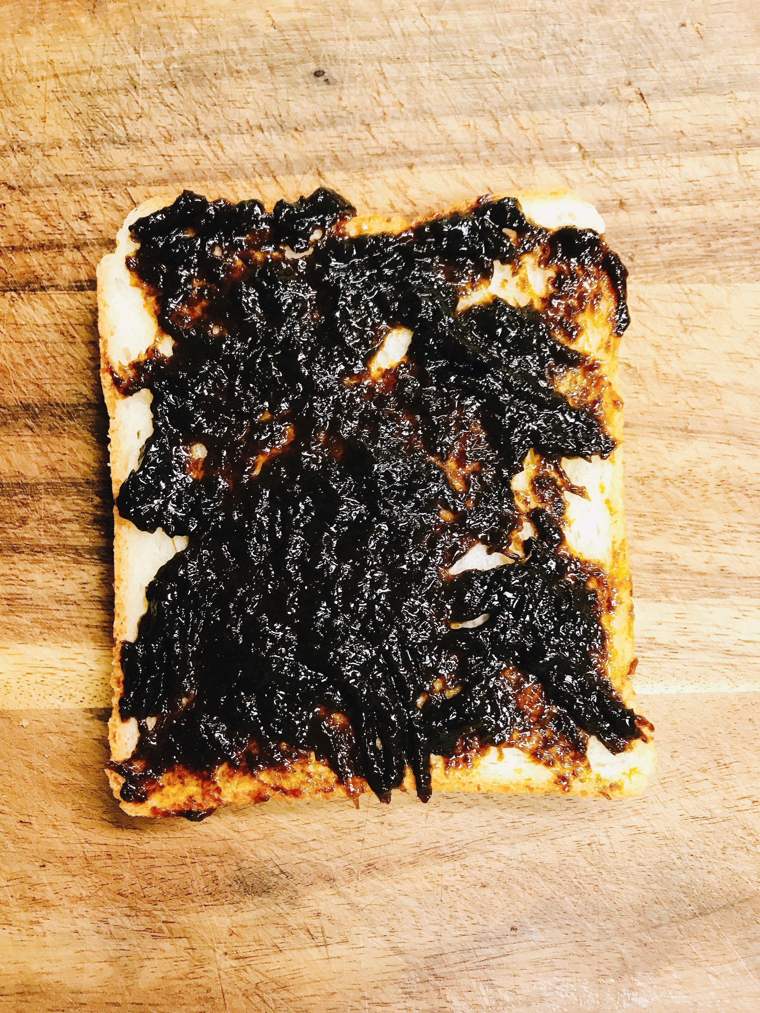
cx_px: 380
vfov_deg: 63.4
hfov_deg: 49.7
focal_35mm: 28
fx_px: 820
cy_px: 506
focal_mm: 3.99
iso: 64
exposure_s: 1/17
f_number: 1.8
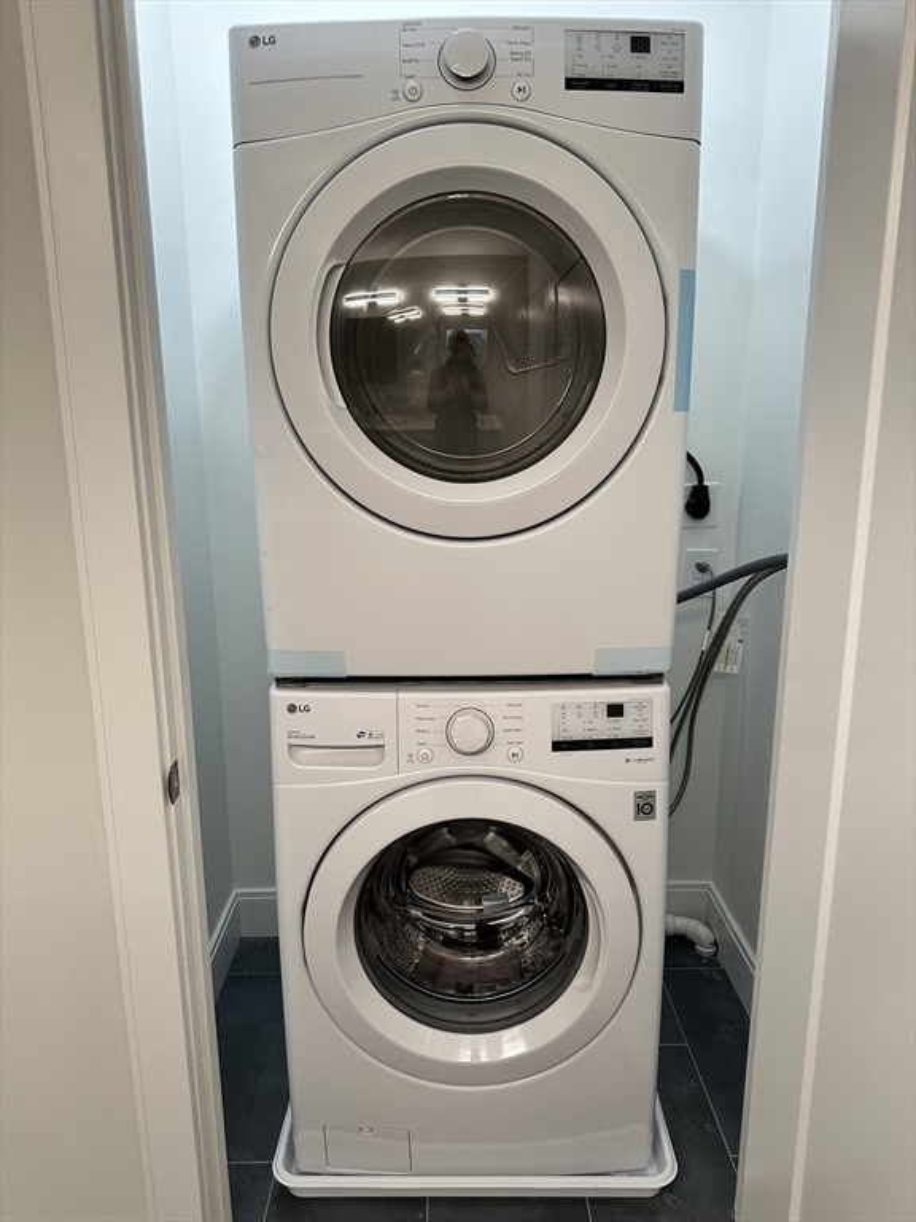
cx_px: 458
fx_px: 847
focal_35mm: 24
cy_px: 611
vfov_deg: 71.6
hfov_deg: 56.8
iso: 125
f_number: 1.78
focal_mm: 6.86
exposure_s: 1/60
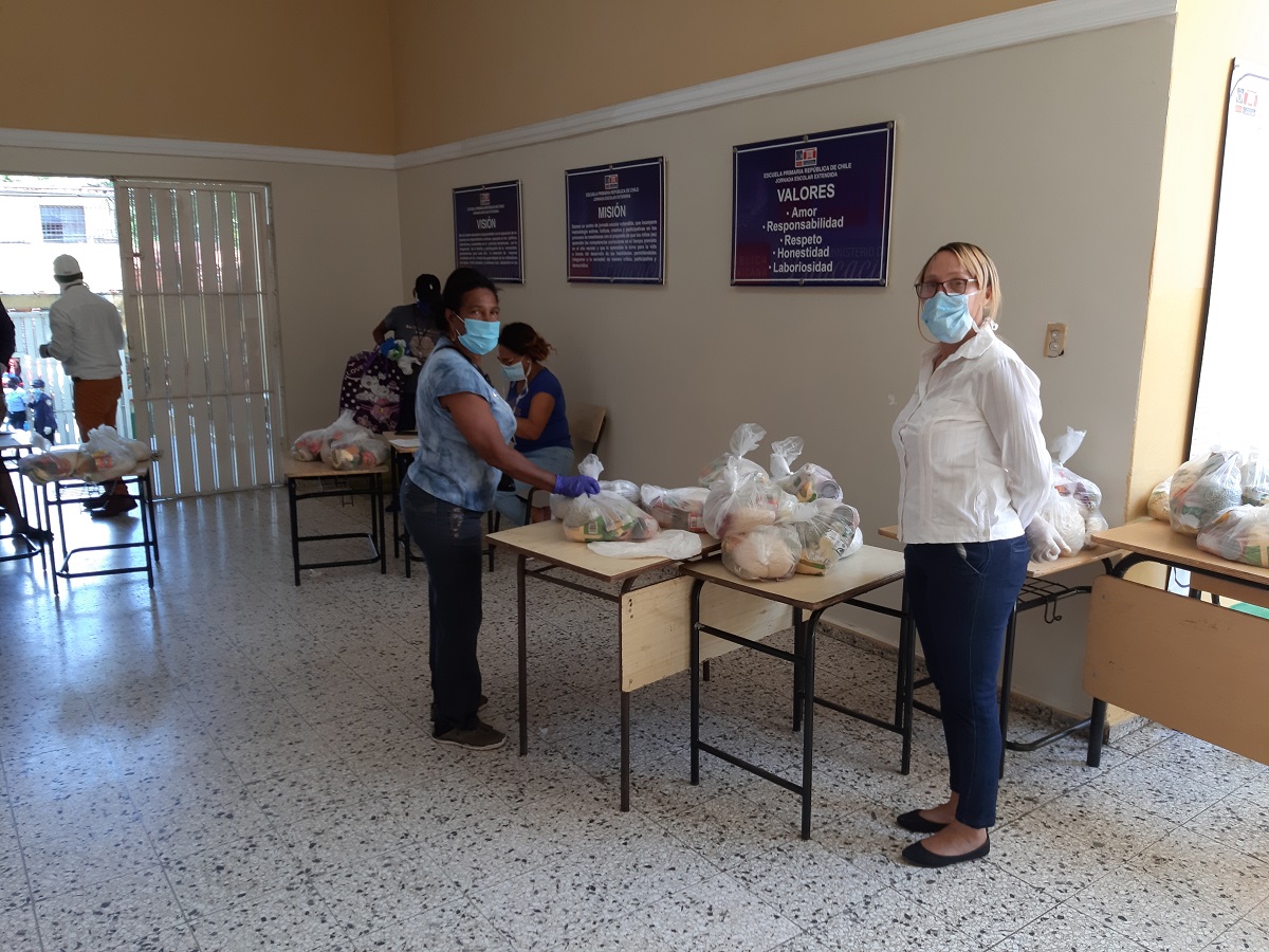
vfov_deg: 51.4
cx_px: 634
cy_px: 476
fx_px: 990
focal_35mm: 27
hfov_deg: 65.3
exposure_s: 1/60
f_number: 1.7
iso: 64
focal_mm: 3.93
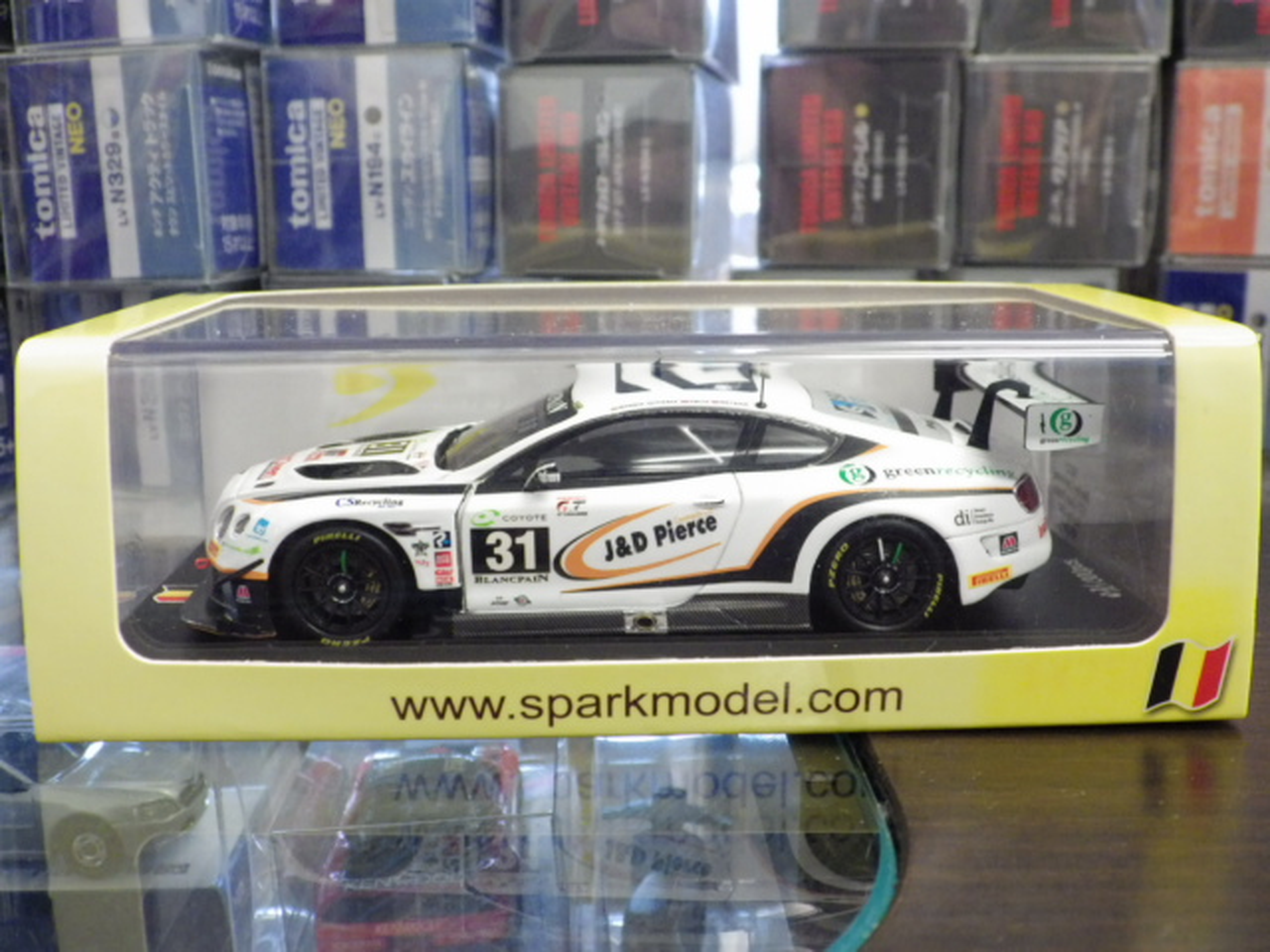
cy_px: 476
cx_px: 635
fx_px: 1504
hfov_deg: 45.8
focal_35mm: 41
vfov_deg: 35.1
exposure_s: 1/50
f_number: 3.6
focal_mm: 7.4
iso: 800
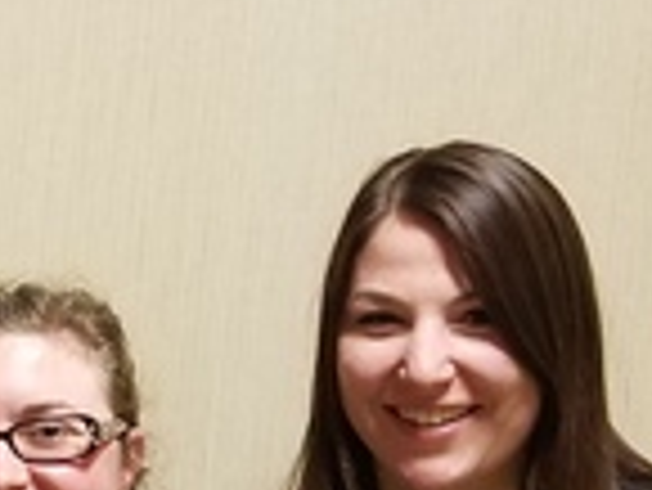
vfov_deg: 11.4
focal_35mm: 129
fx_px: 2432
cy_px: 494
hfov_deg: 14.3
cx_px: -333
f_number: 1.7
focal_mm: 4.2
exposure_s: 1/24
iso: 200
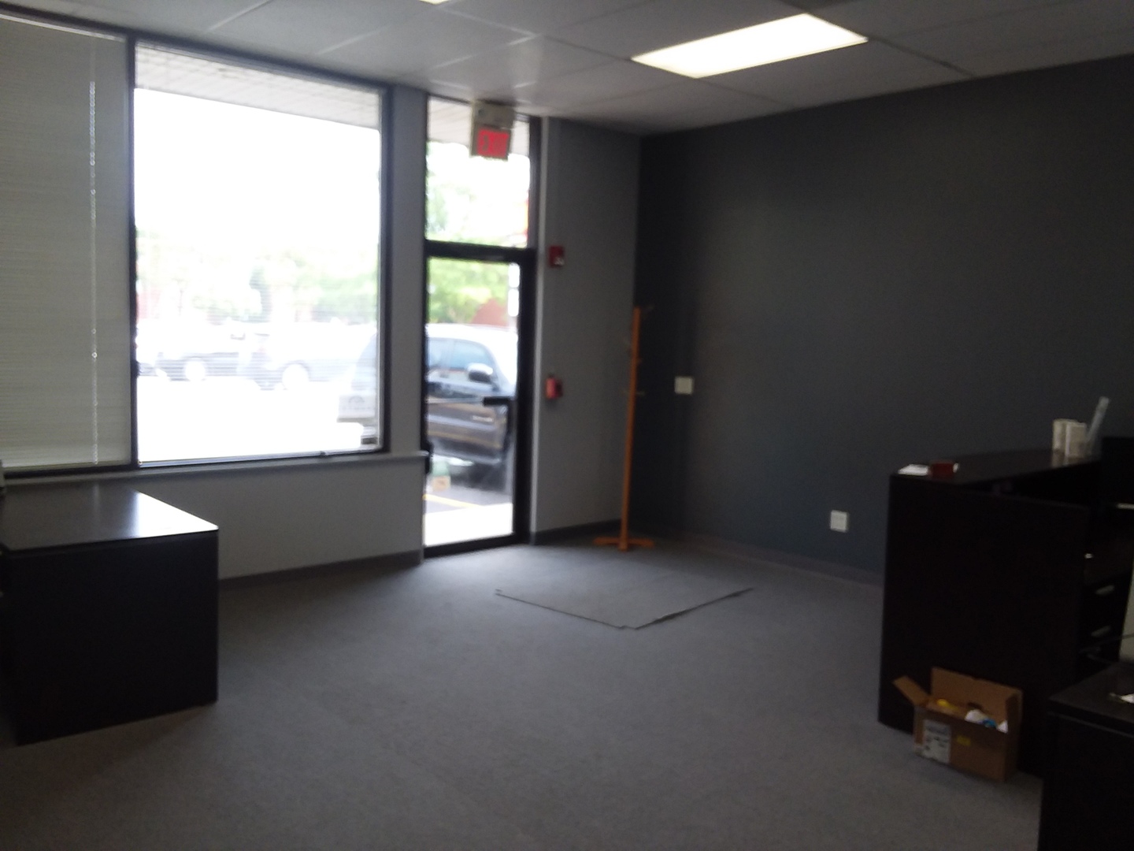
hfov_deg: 61.7
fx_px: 950
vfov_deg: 48.2
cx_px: 567
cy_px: 426
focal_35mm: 29
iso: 64
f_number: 1.9
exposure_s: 1/120
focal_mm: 2.47
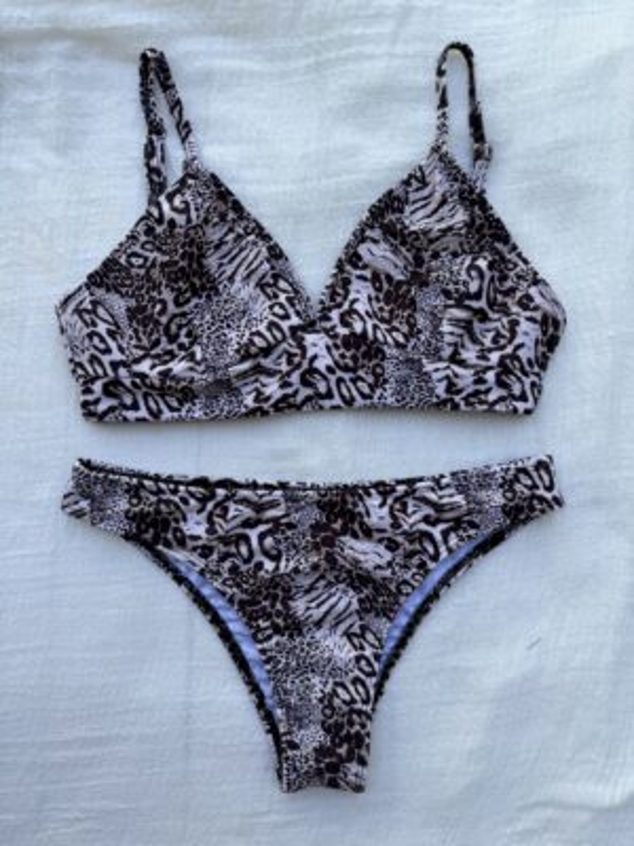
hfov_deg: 56.8
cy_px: 423
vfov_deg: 71.6
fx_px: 586
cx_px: 317
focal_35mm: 24
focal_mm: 6.76
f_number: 1.78
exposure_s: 1/909
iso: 80
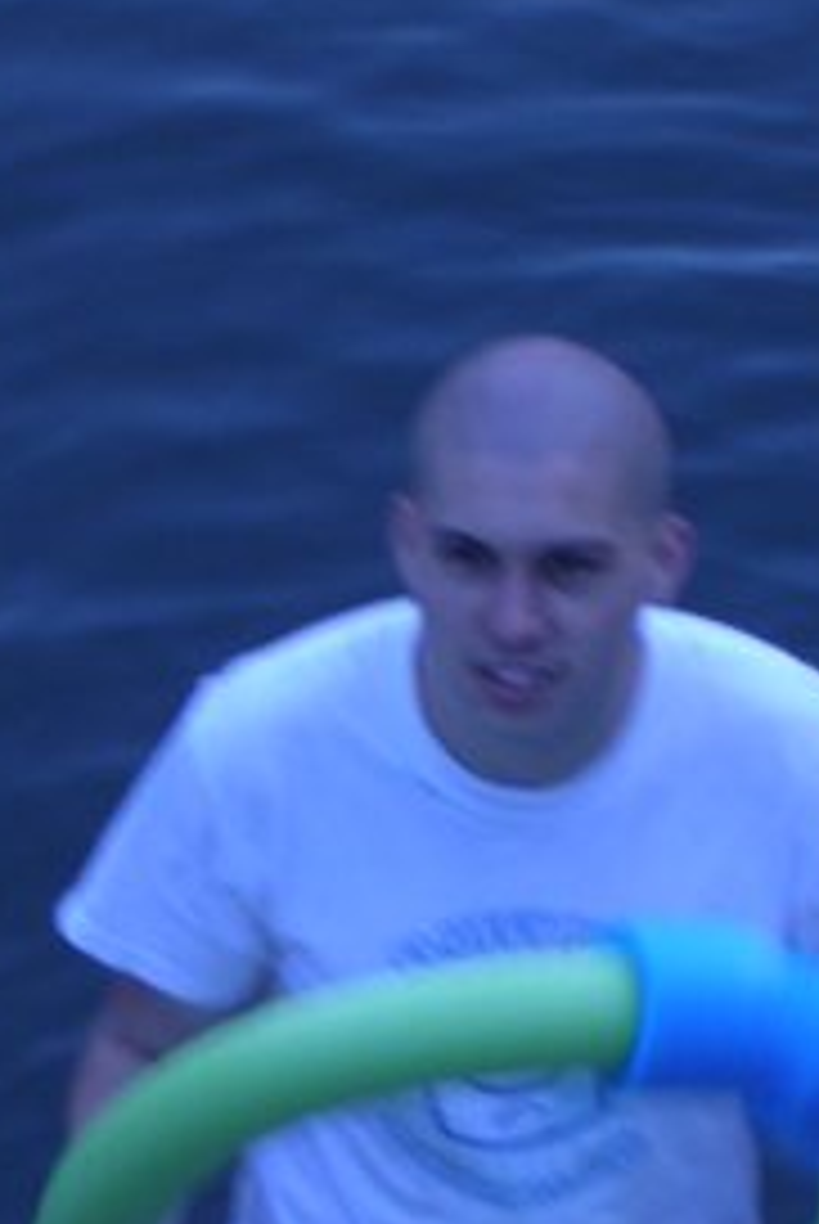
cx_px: 878
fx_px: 9564
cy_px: 954
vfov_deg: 7.3
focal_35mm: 281
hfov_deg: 4.9
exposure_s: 1/28.3
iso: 100
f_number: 4.9
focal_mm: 17.4
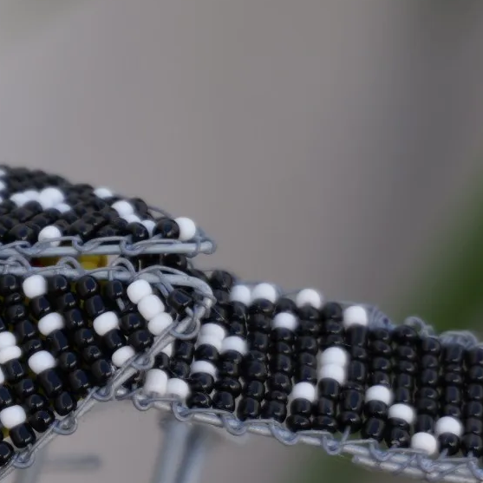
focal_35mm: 494
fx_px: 7798
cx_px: -129
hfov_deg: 3.5
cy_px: 317
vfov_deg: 3.5
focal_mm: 200
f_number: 7.1
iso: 500
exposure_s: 1/250
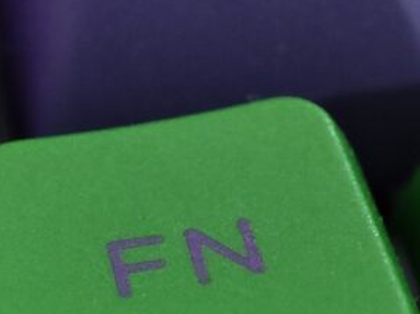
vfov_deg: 15.2
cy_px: 266
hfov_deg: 20.4
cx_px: 173
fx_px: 1164
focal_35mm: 96
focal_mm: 4.1
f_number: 2.4
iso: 1002
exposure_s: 1/24
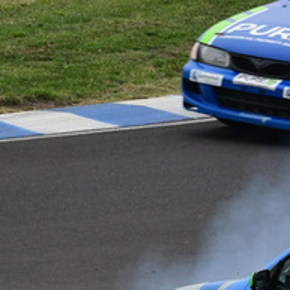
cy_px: 212
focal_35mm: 1426
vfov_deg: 1.2
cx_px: 419
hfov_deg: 1.2
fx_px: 13516
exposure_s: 1/640
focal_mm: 270
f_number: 10
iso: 640
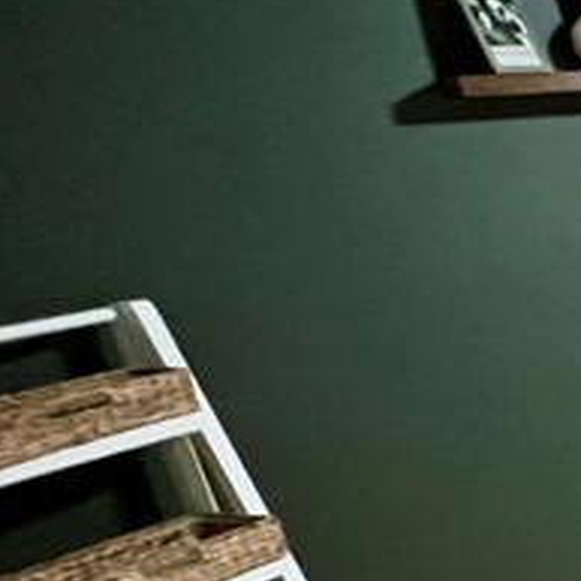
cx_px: 1370
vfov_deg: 27.6
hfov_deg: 15.5
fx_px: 1158
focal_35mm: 61
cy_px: 464
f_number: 1.8
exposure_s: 1/60
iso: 640
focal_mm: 1.57
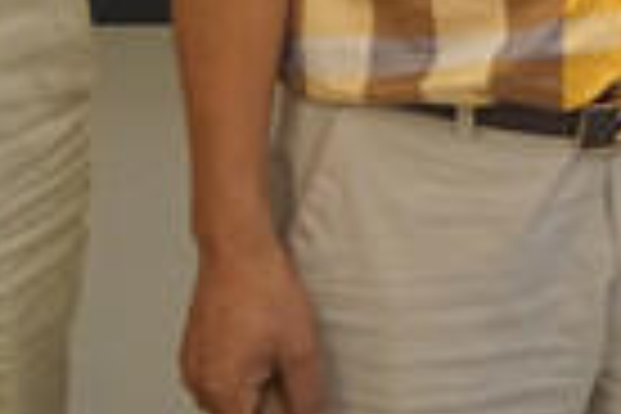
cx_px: 1134
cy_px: -583
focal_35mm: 200
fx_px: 3448
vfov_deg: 6.5
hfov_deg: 9.7
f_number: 4.5
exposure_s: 1/160
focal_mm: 23
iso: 2500
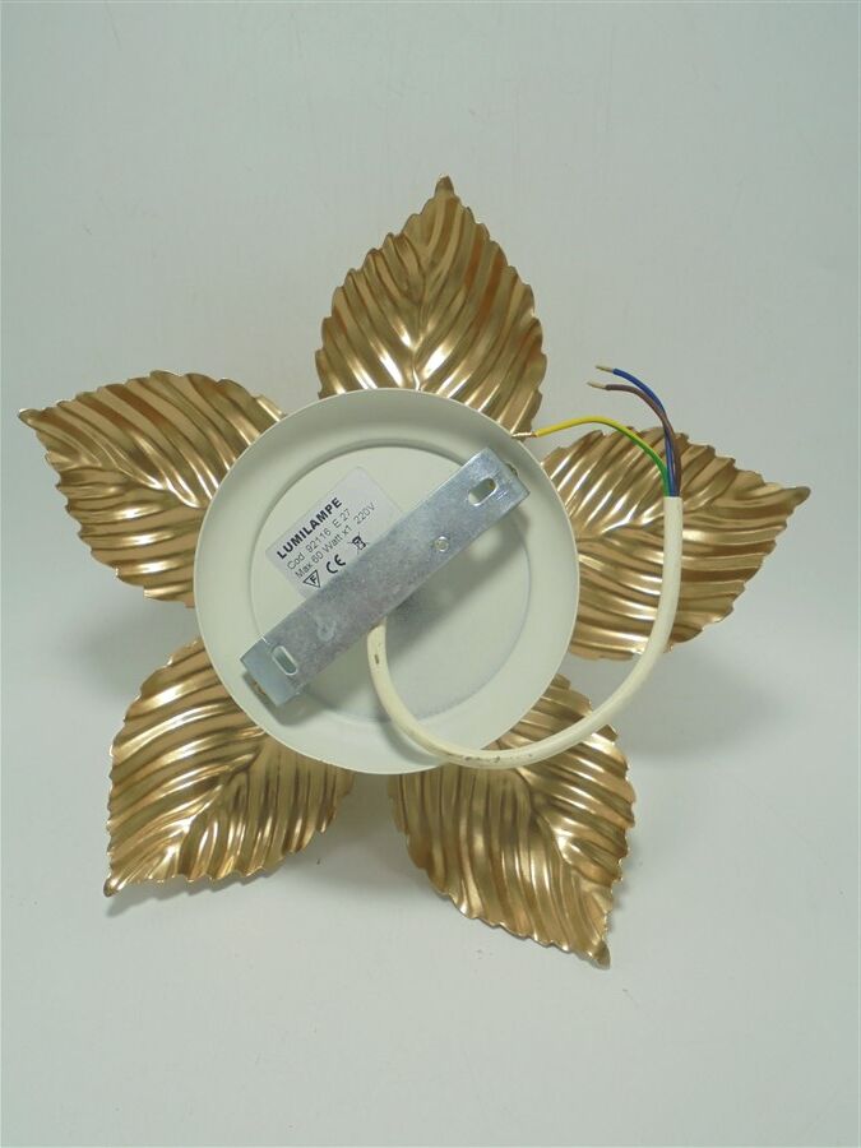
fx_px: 962
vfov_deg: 61.7
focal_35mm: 29
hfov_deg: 48.2
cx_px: 430
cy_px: 574
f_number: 3.7
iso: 100
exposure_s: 1/100
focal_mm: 5.3
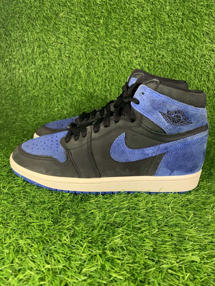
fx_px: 215
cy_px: 143
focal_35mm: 26
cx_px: 108
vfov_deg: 67.3
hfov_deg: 53.1
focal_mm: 4.25
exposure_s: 1/60
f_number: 1.8
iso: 250
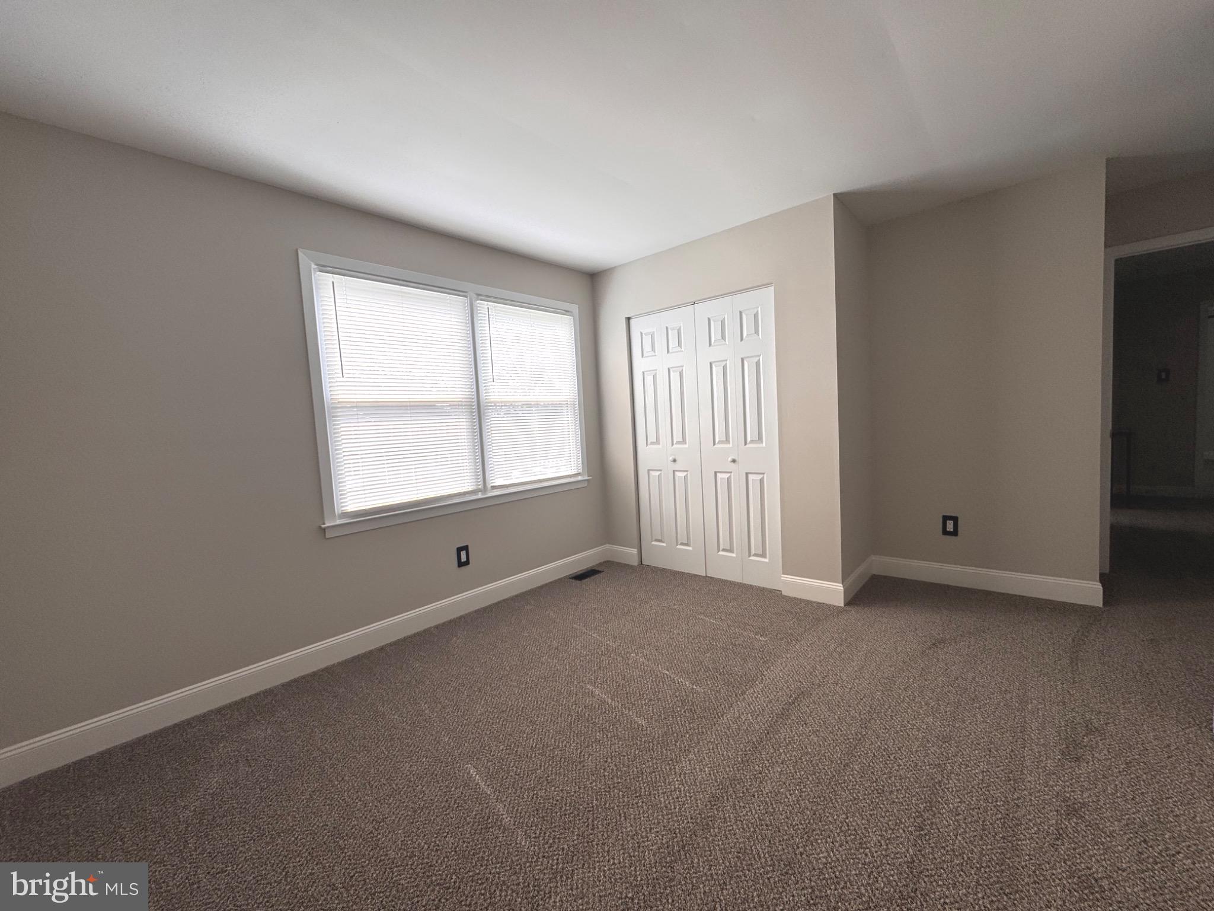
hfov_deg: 102.1
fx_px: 491
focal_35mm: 14
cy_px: 456
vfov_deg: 85.7
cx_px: 607
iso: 40
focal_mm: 2.22
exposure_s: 1/329
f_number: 2.2
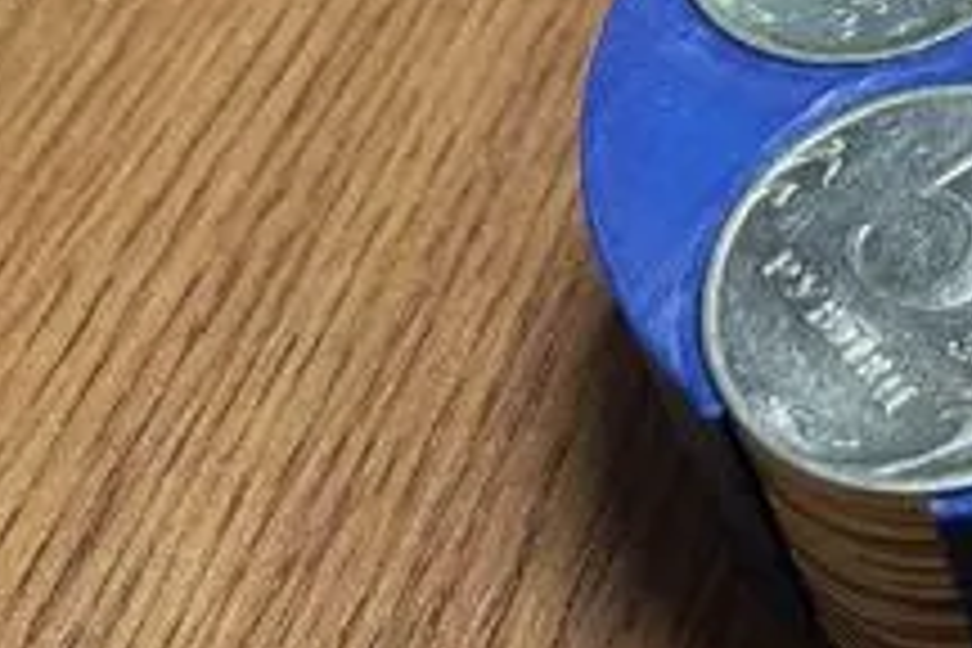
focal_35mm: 80
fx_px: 2160
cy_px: -207
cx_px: 1332
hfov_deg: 22.2
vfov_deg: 16.1
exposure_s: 1/50
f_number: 1.6
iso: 160
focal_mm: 4.2
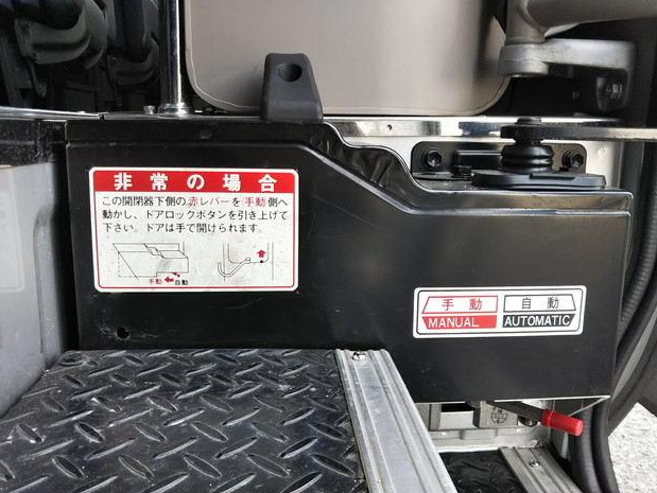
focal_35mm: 31
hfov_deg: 58.3
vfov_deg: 45.5
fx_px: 589
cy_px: 250
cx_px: 335
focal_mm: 4
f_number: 2.2
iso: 64
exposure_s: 1/60
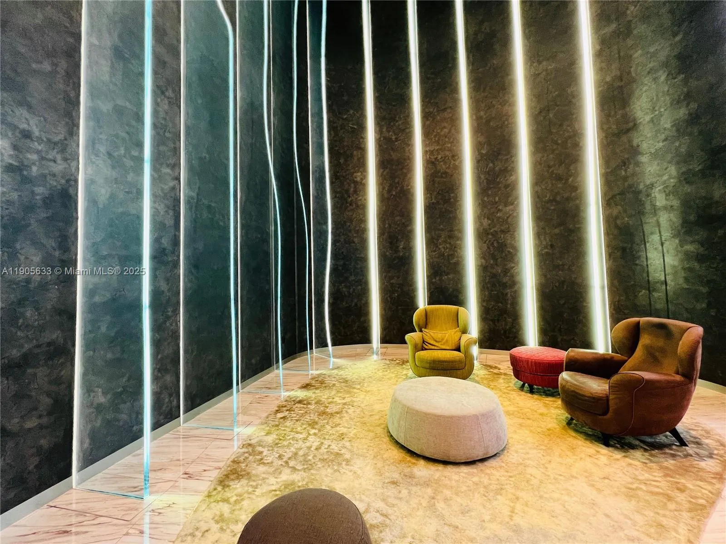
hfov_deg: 106.2
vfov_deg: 89.9
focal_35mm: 13
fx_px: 273
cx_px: 363
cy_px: 272
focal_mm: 1.57
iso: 250
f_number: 1.8
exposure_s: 1/51
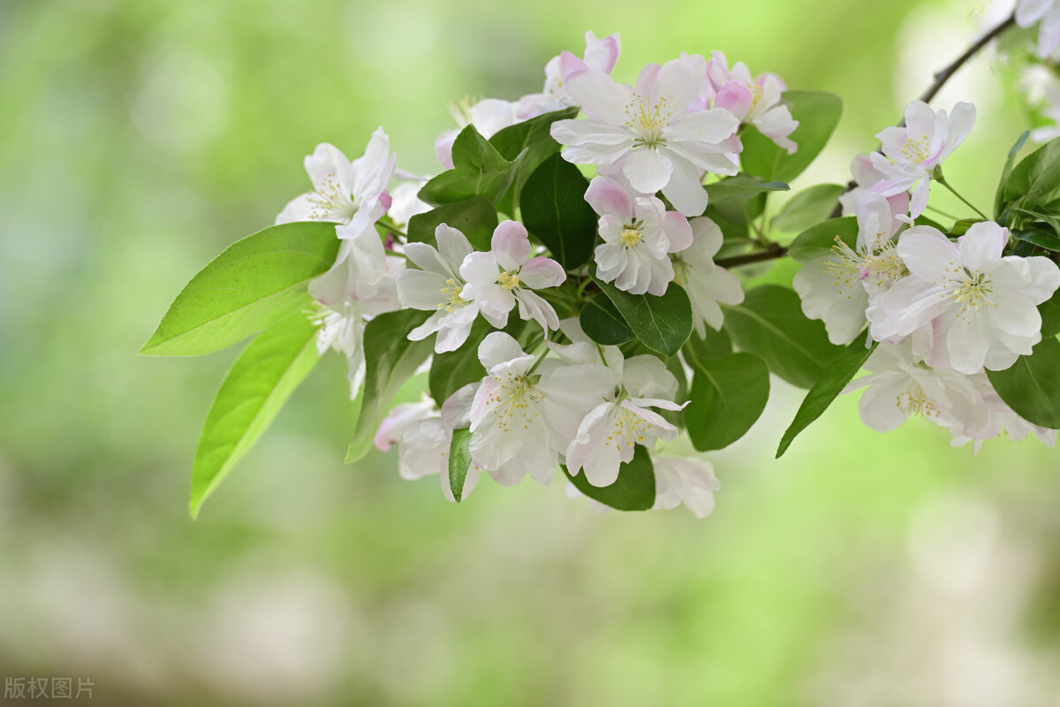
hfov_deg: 10.3
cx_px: 530
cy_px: 354
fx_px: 5888
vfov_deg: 6.9
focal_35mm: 200
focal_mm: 200
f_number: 5
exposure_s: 1/80
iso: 100
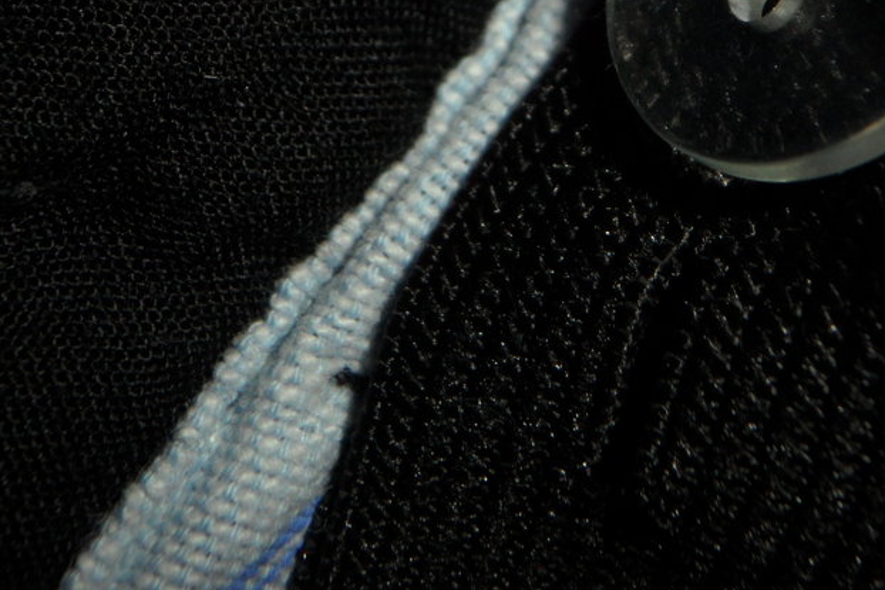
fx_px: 1918
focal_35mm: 78
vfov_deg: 16.9
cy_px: -68
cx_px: 516
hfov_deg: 26.0
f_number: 9.5
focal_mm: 5.7
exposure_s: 1/10
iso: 100
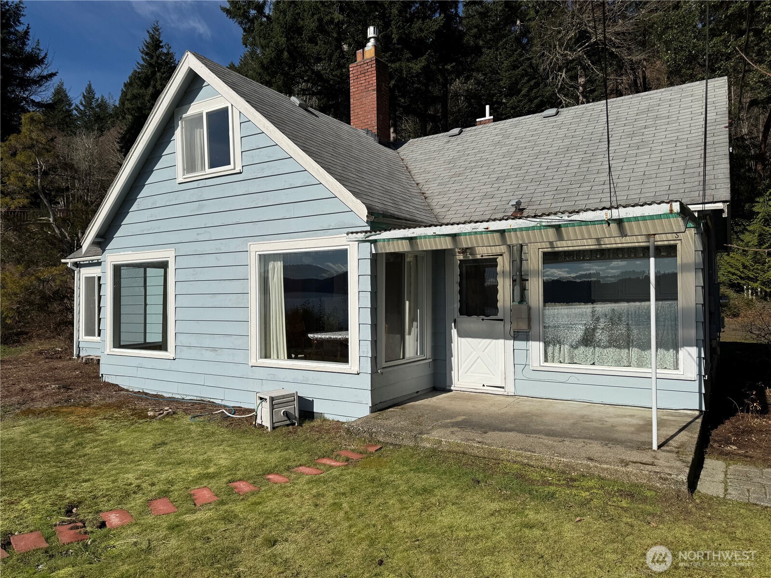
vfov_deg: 56.8
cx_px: 386
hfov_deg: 71.6
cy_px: 289
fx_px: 535
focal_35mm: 24
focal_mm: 6.76
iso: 80
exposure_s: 1/12346
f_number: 1.78
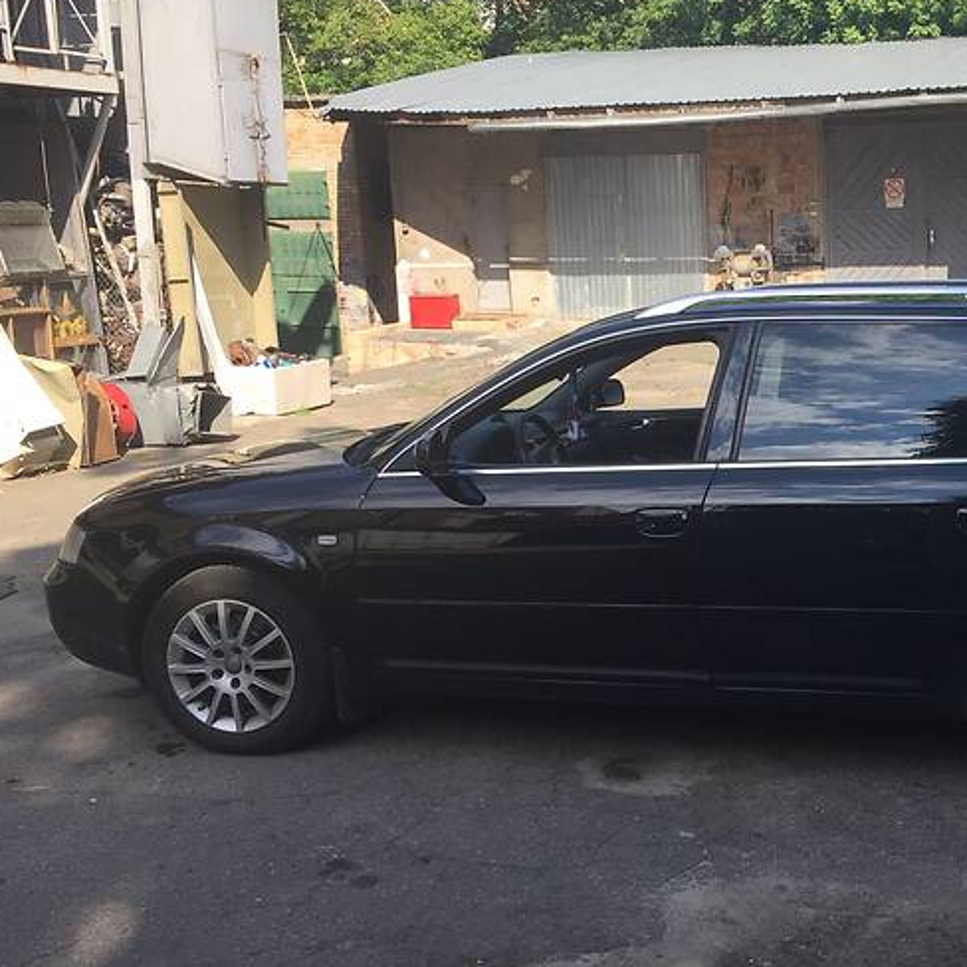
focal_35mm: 42
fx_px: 1327
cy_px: 503
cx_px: 747
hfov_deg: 38.8
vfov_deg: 40.0
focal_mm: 4.2
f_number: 2.2
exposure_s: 1/879
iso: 32
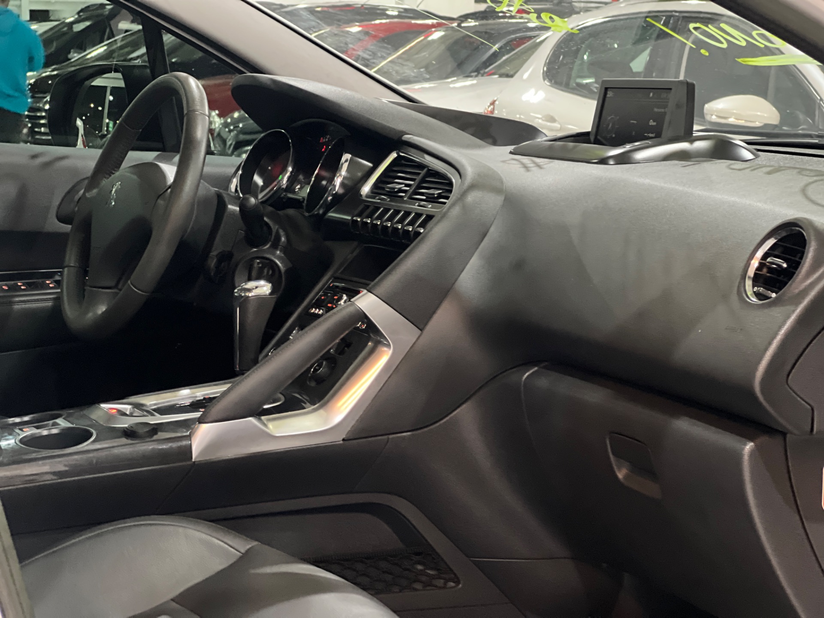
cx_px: 412
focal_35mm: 77
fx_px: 1833
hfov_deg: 25.3
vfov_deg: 19.1
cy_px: 309
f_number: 2.8
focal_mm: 9
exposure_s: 1/15
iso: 800
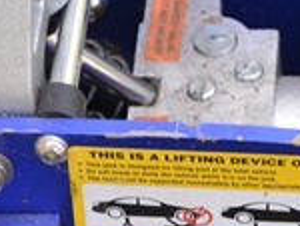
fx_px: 2196
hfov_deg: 7.7
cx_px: 366
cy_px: 202
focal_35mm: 253
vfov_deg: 5.9
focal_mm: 44
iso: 400
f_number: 5.6
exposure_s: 1/125
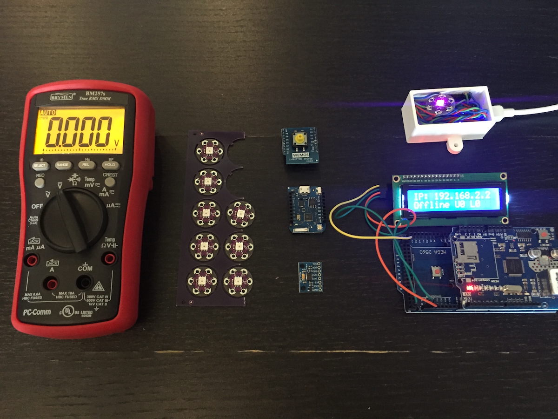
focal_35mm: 29
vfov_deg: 48.2
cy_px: 210
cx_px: 279
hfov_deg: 61.7
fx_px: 467
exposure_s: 1/17
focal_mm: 4.15
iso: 320
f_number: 2.2
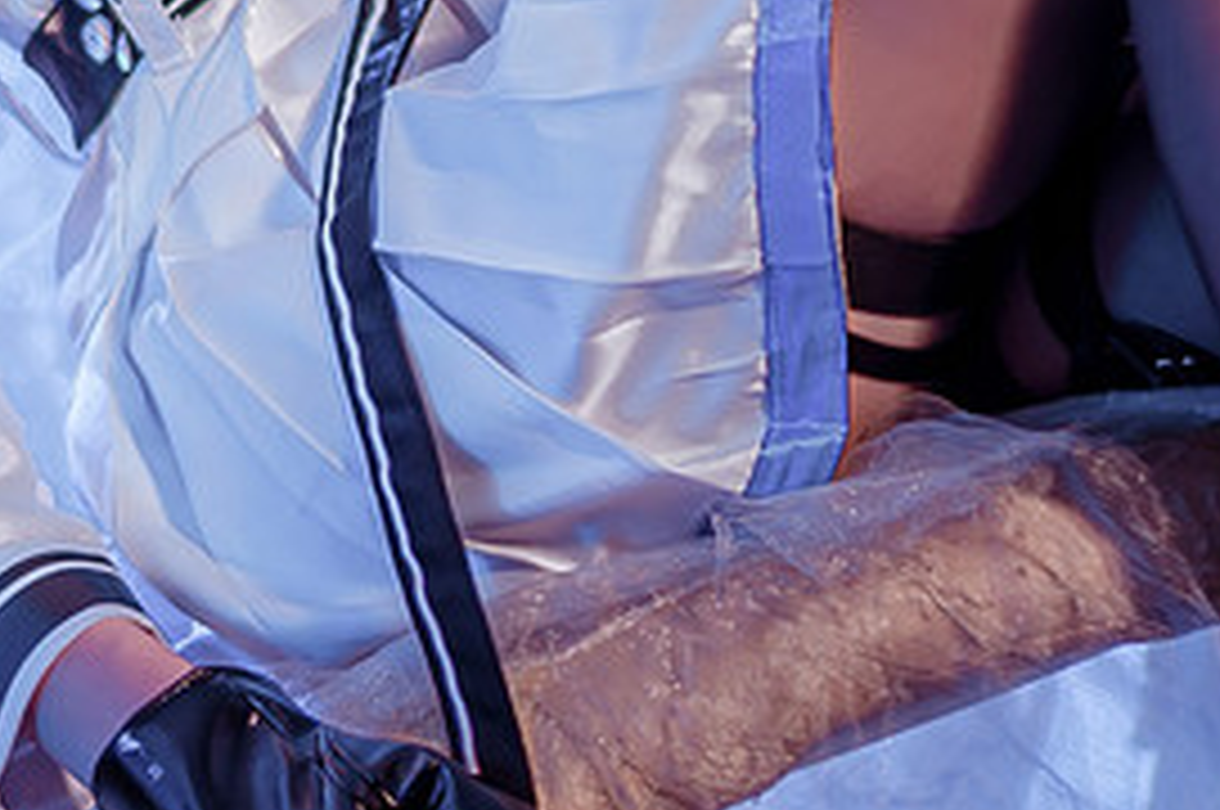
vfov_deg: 7.0
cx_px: 347
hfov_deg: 10.6
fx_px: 6566
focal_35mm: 194
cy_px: -4
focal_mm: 35
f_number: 1.4
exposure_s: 1/160
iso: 100
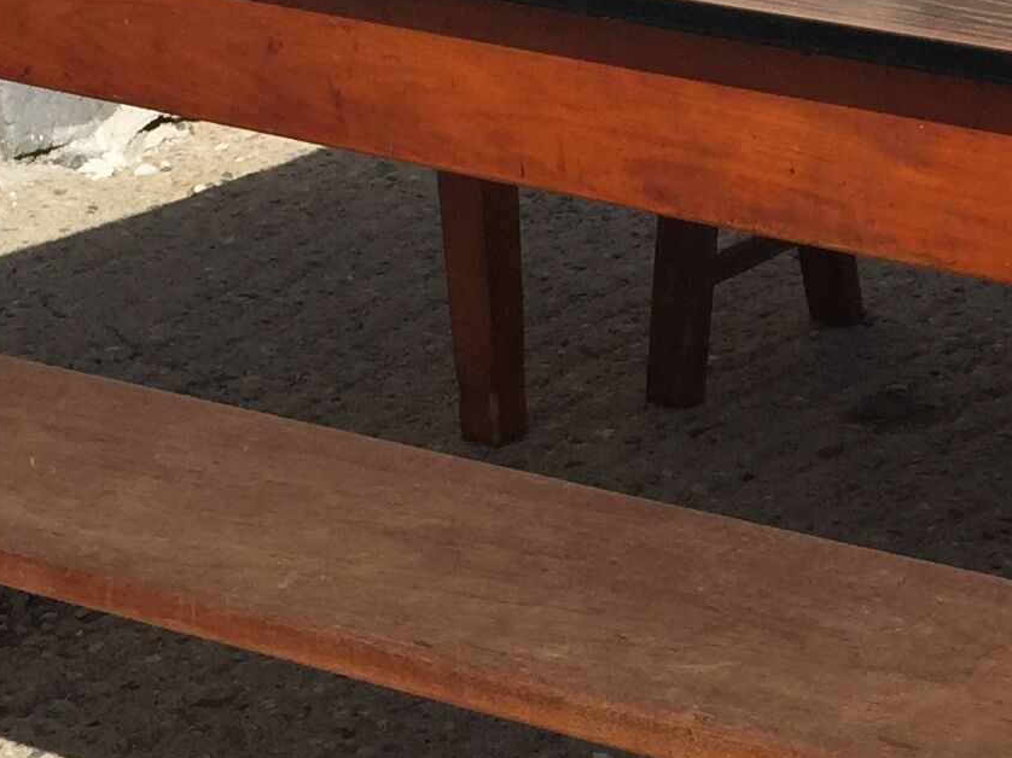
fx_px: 3303
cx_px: 1128
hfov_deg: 16.8
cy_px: 365
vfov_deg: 13.1
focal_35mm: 113
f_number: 2.2
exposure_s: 1/3049
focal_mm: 4.15
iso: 32
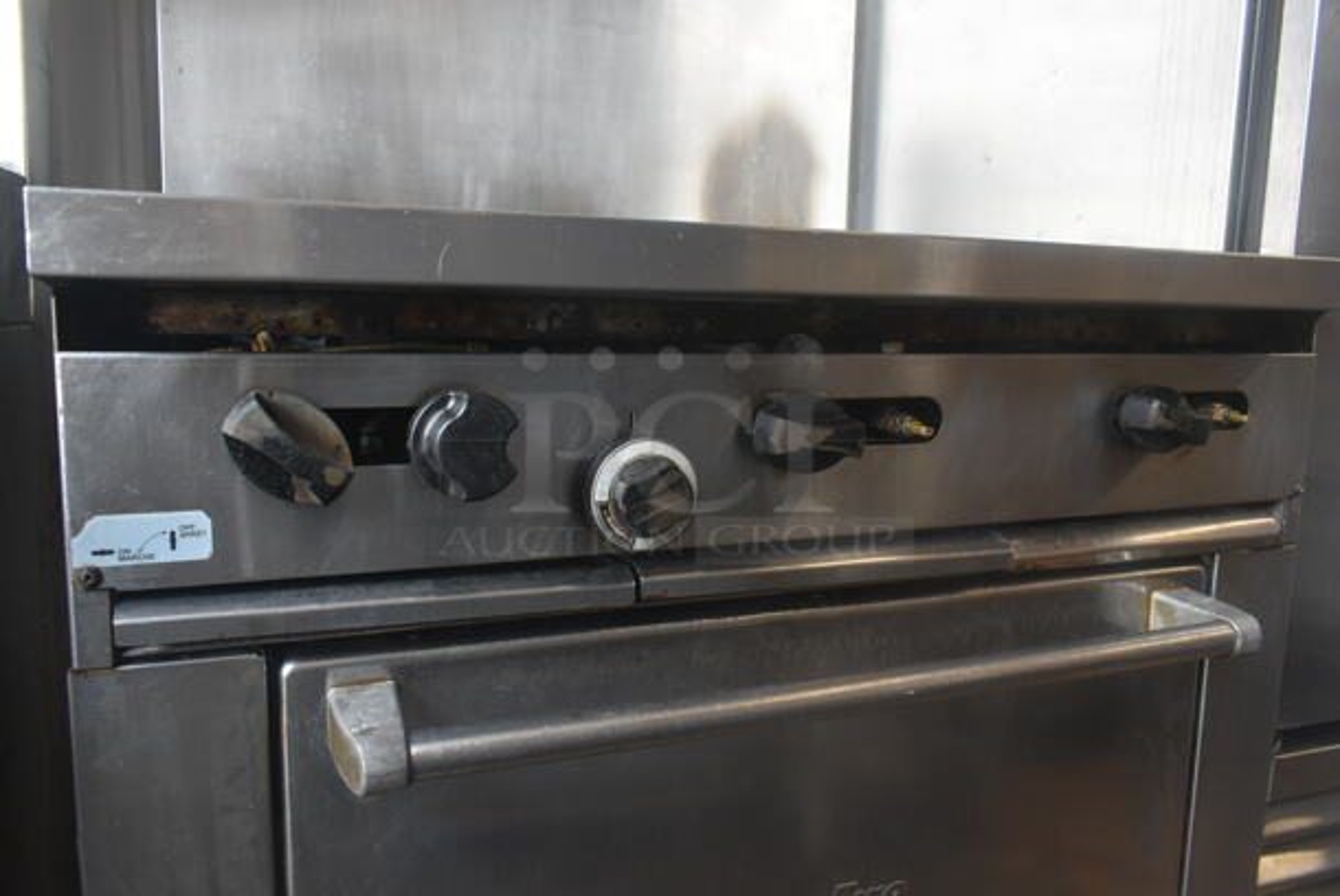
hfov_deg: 67.3
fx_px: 1006
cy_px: 448
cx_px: 670
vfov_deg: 48.0
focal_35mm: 27
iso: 400
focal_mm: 18
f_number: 7.1
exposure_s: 1/60
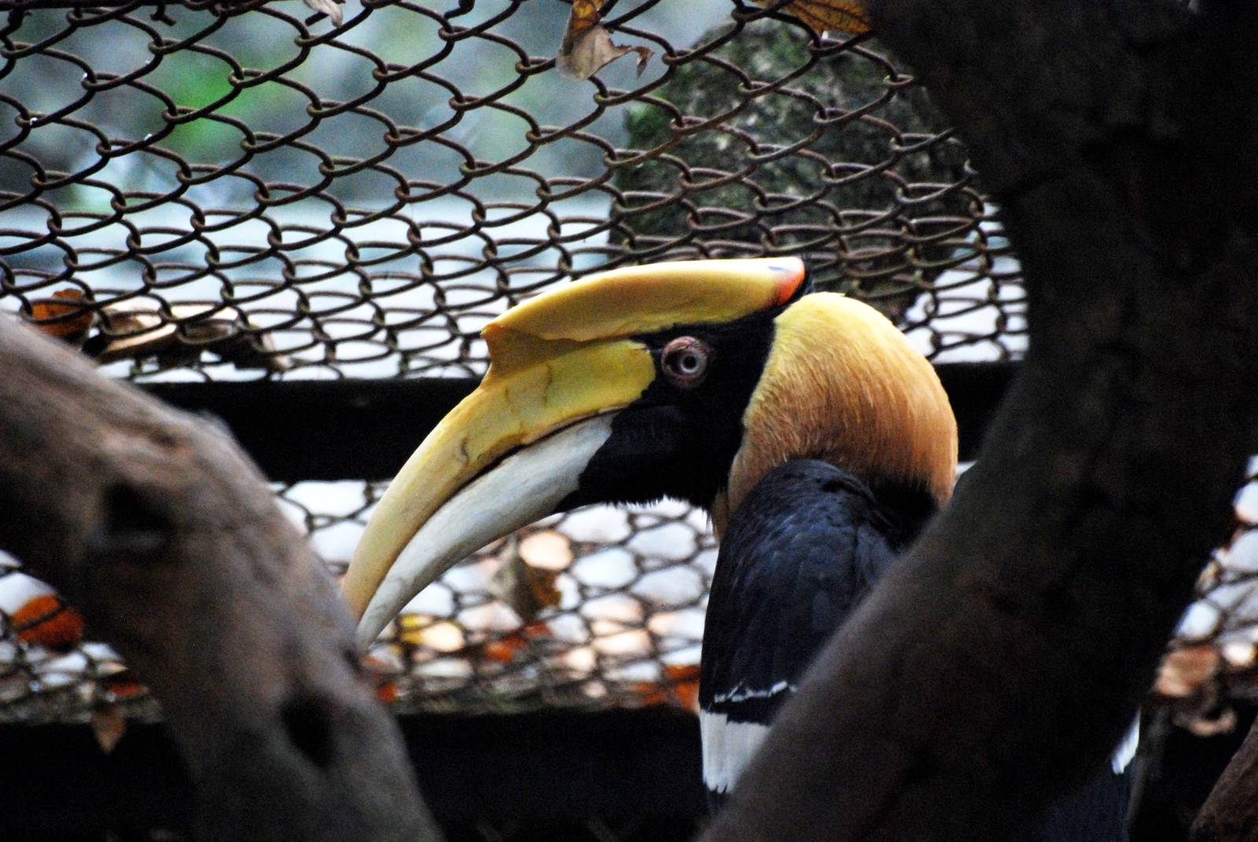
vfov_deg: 3.1
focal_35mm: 450
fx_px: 15743
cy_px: 421
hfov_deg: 4.6
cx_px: 629
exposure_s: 1/160
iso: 1600
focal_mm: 300
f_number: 5.6
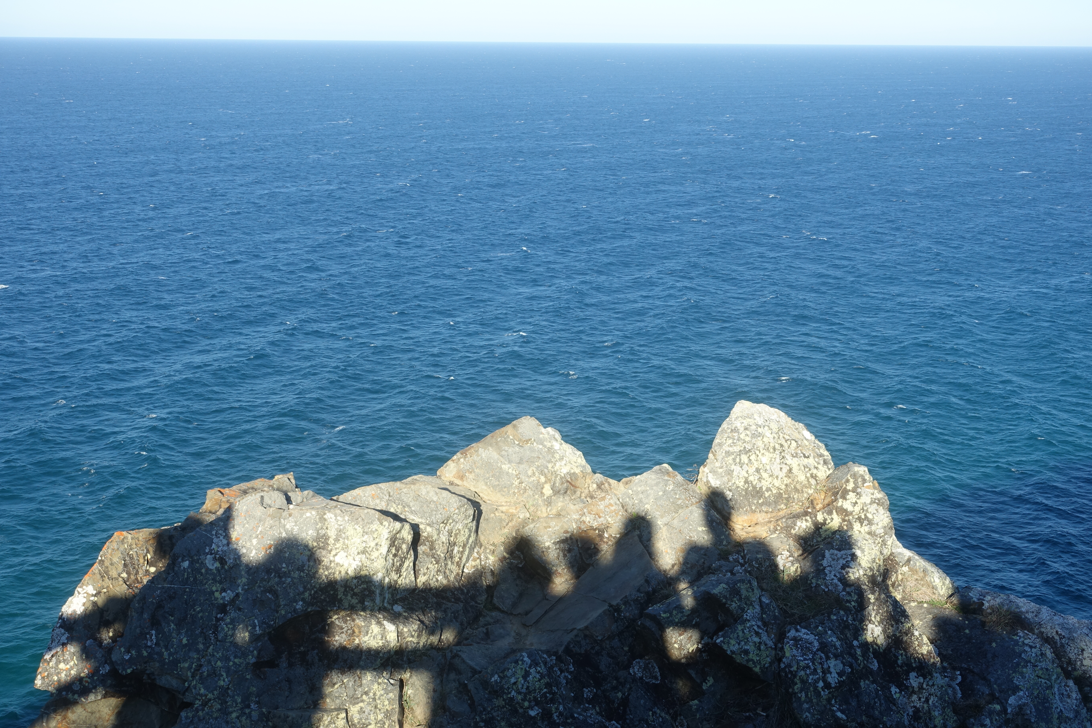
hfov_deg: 43.6
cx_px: 546
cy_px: 364
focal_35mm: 45
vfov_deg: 29.9
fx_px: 1365
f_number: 5.6
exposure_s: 1/250
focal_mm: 16.62
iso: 125
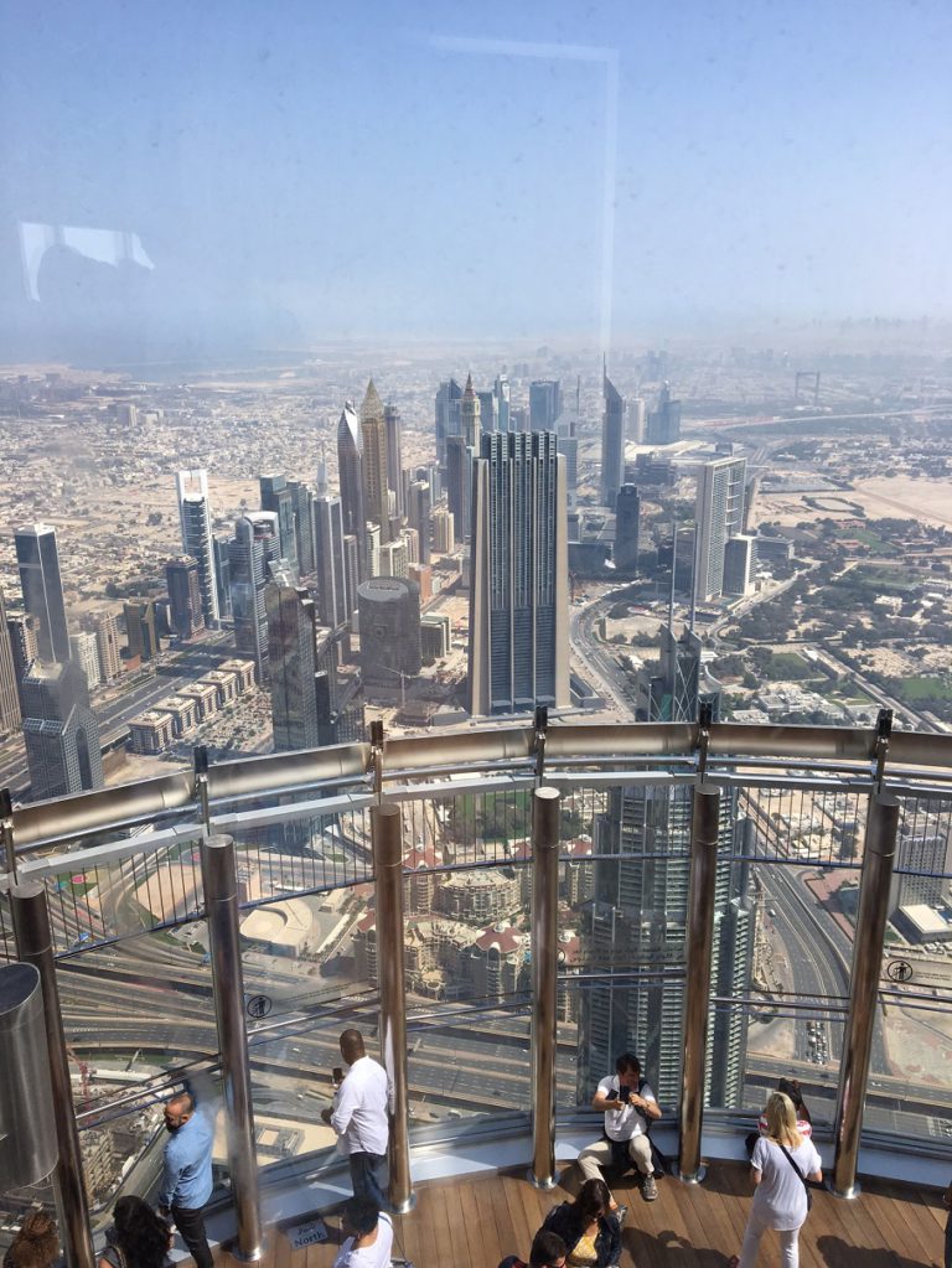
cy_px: 634
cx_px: 476
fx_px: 1063
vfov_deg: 61.6
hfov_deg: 48.3
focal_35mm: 29
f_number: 2.2
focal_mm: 4.15
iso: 25
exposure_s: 1/363
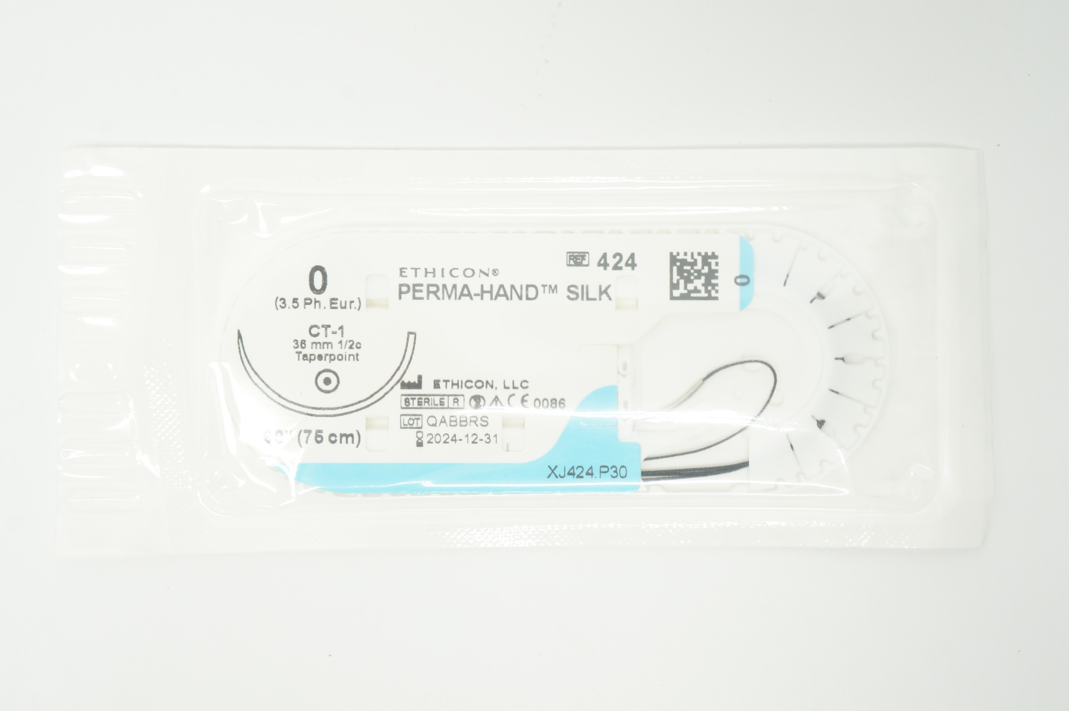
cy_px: 356
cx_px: 534
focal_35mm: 51
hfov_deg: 38.9
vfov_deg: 26.4
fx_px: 1513
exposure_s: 1/15
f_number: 10
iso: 400
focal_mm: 34
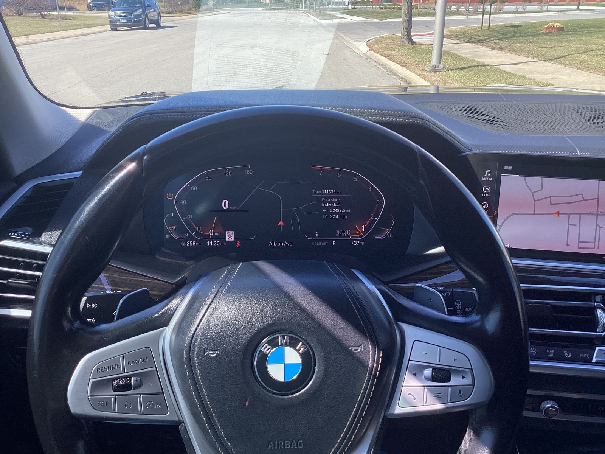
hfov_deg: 58.4
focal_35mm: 31
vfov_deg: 45.4
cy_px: 227
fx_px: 542
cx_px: 302
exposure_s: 1/216
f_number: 2.4
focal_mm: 3.3
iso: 25
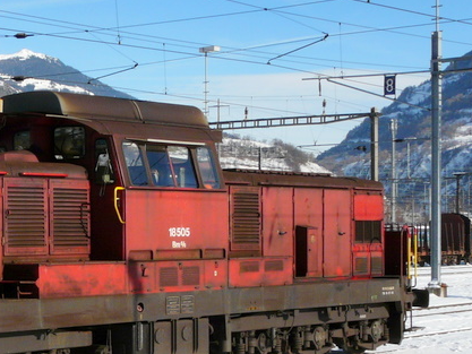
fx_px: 1309
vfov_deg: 15.3
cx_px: 9
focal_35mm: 96
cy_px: 275
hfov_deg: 19.9
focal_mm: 6.5
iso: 100
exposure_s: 1/400
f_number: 6.3
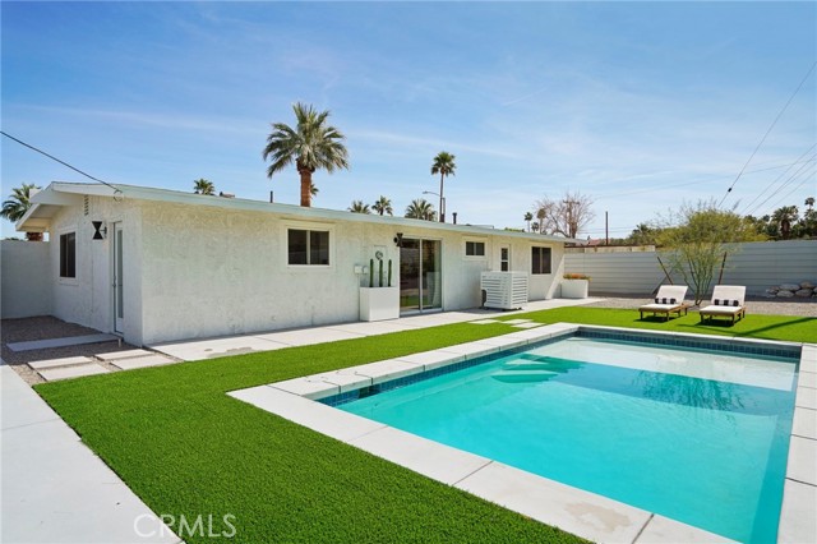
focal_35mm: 19
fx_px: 431
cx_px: 408
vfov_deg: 64.5
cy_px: 272
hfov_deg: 86.9
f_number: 8
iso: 100
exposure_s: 1/400
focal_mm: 19
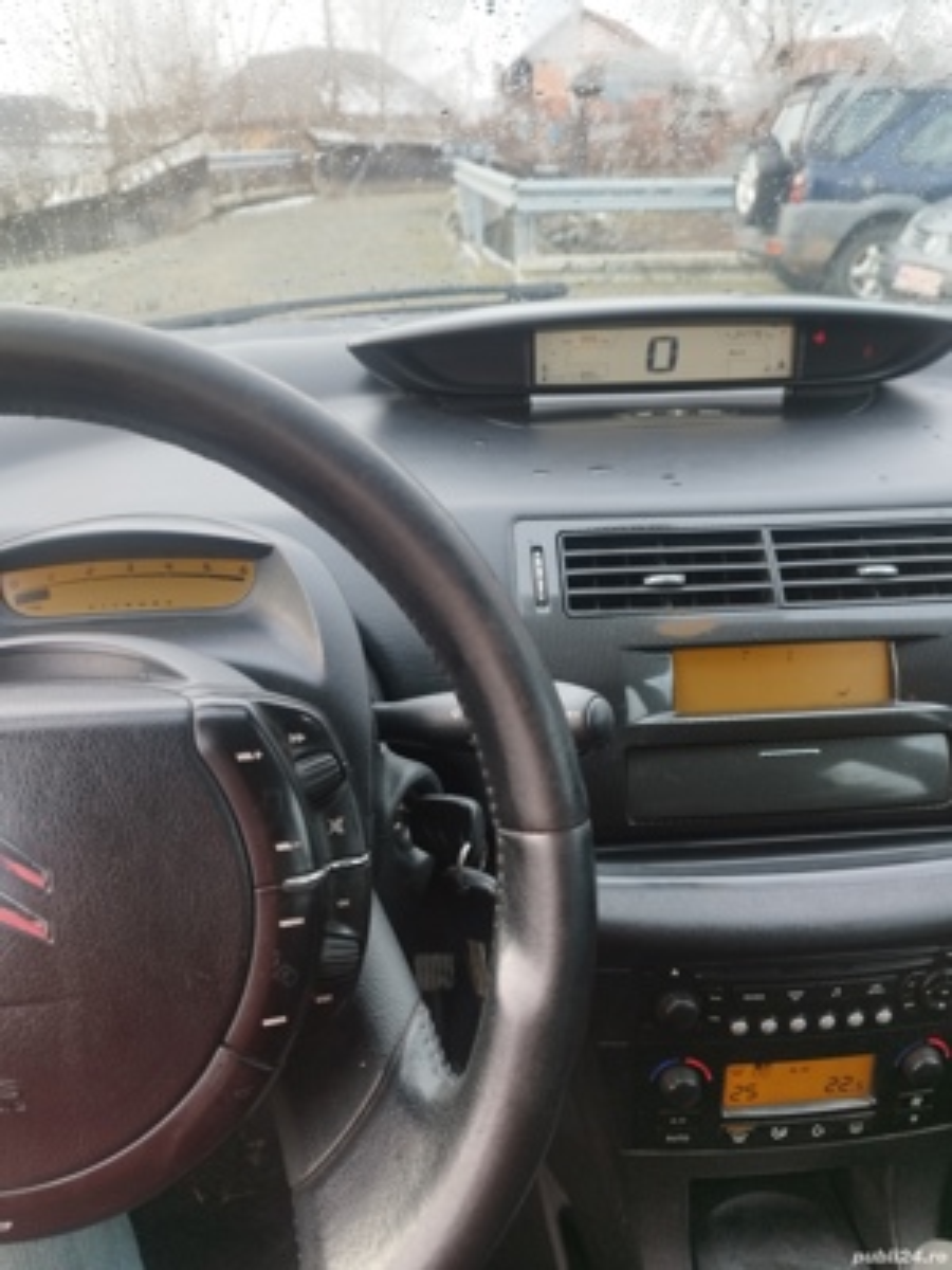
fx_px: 880
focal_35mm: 24
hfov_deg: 56.8
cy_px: 635
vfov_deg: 71.6
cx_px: 476
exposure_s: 1/100
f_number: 1.89
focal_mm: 5.89
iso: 60
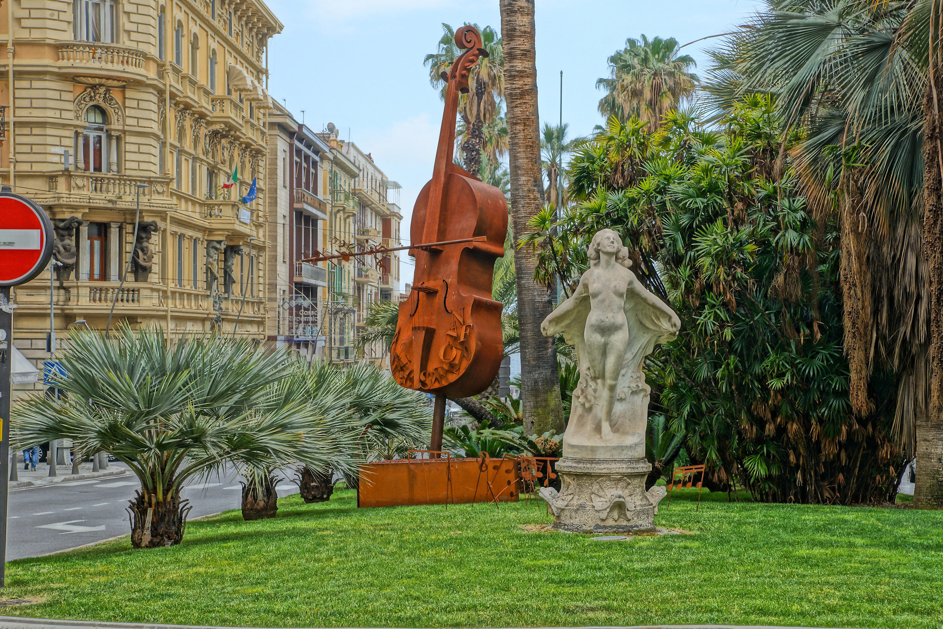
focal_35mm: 75
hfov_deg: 27.0
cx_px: 472
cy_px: 314
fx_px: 1964
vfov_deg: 18.2
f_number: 9
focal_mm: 75
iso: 400
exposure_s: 1/320
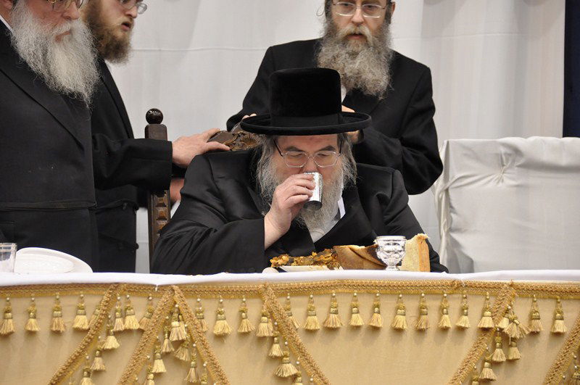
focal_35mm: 188
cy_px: 192
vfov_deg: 7.3
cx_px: 290
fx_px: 3017
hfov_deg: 11.0
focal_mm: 125
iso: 1600
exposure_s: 1/50
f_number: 5.6
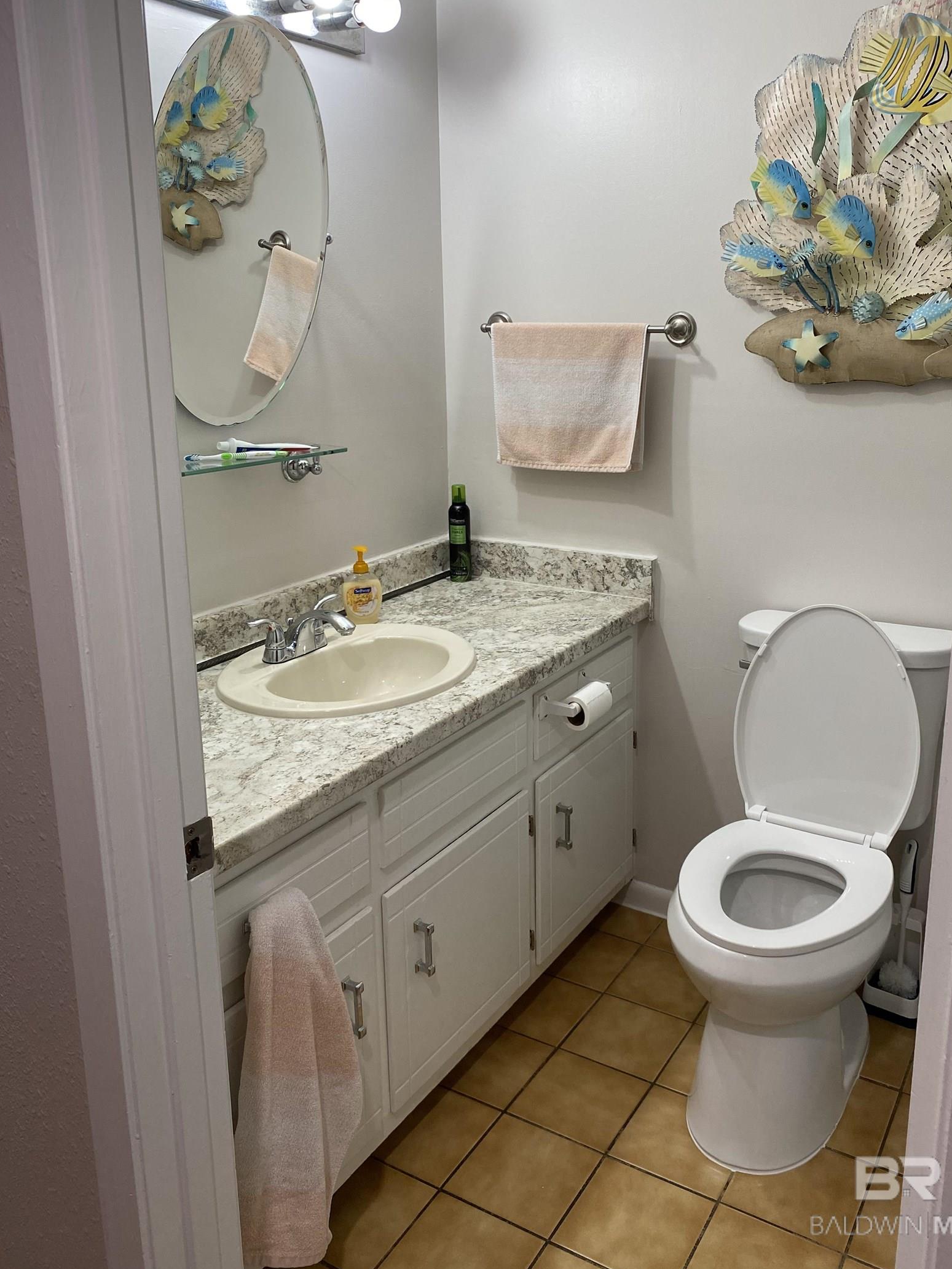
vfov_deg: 61.6
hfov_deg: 48.2
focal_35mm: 29
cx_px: 521
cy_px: 579
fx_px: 1064
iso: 100
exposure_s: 1/120
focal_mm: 4.25
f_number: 1.8
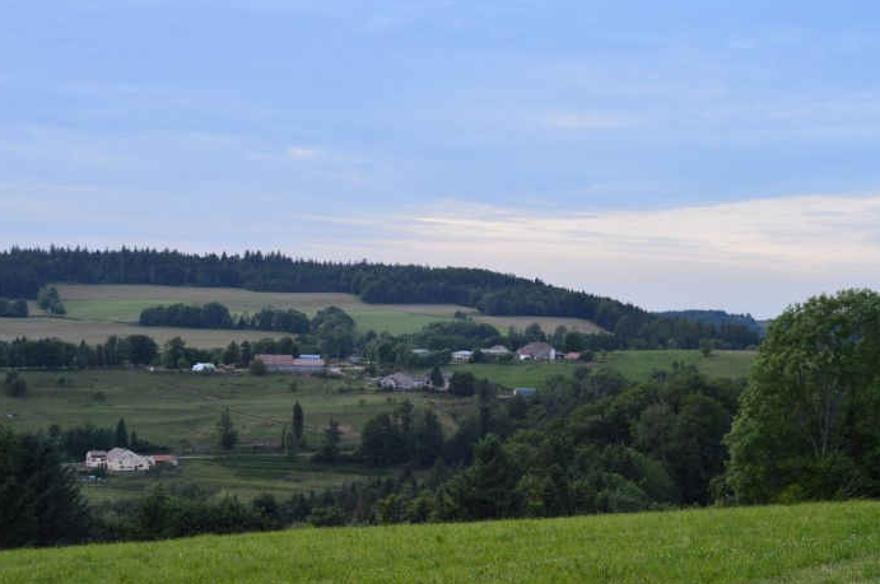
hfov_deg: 29.3
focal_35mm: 69
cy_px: 293
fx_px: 1685
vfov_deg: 19.7
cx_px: 425
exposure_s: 1/80
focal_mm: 44
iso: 400
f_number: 8
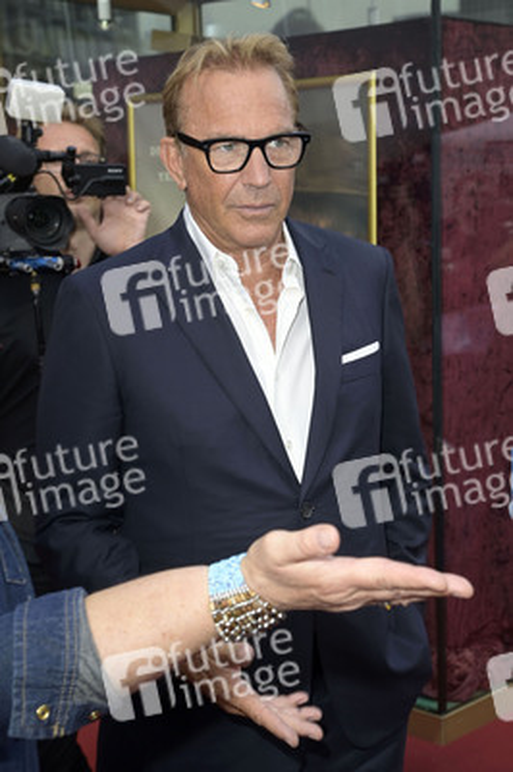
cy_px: 386
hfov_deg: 25.9
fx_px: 1113
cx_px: 256
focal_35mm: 52
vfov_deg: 38.2
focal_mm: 52
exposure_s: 1/250
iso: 400
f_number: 6.3
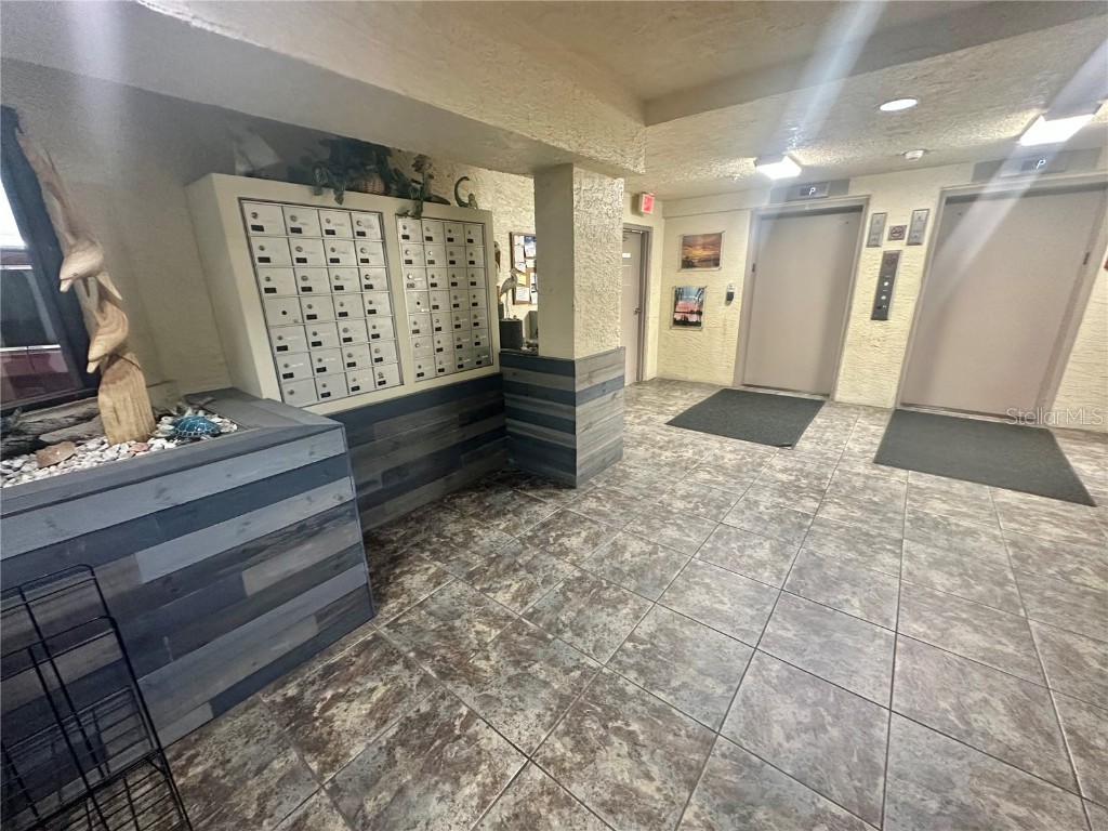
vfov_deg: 85.7
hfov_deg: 102.1
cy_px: 416
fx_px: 448
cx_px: 554
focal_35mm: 14
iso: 640
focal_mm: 2.22
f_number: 2.2
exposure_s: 1/60
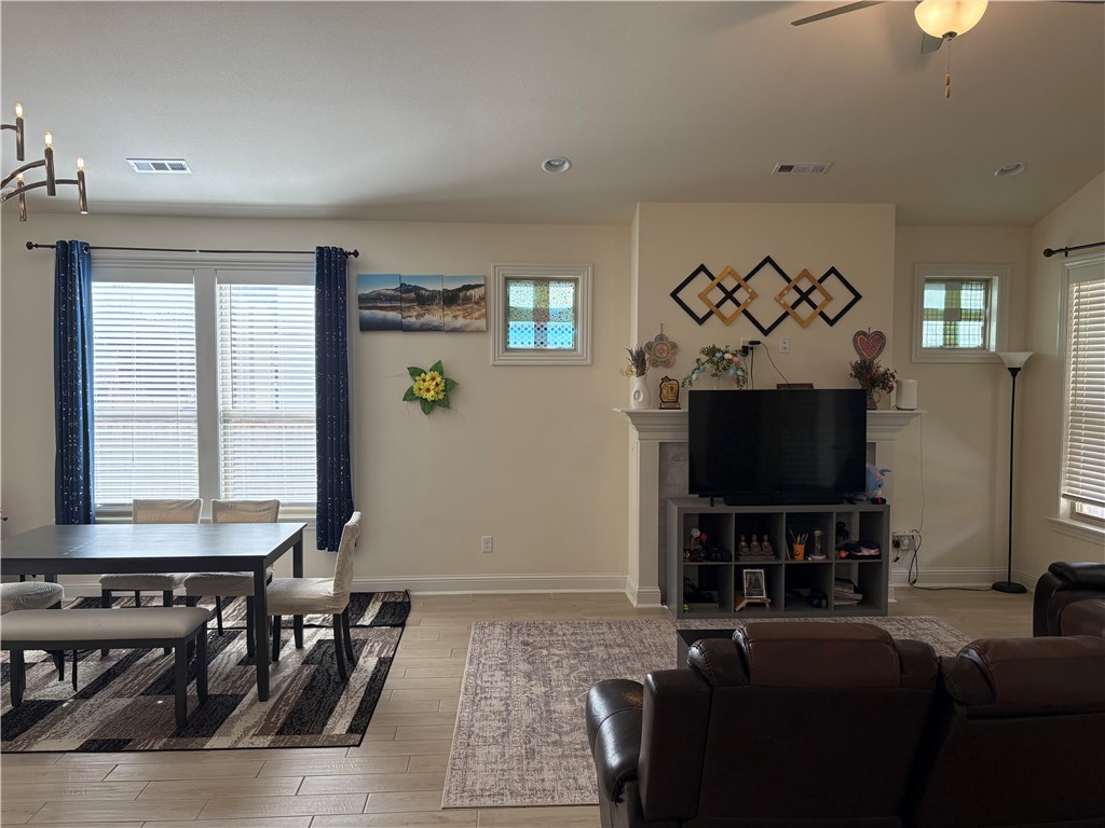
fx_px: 830
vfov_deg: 53.1
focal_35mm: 26
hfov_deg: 67.3
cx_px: 552
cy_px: 414
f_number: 1.6
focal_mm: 5.96
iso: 100
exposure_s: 1/227
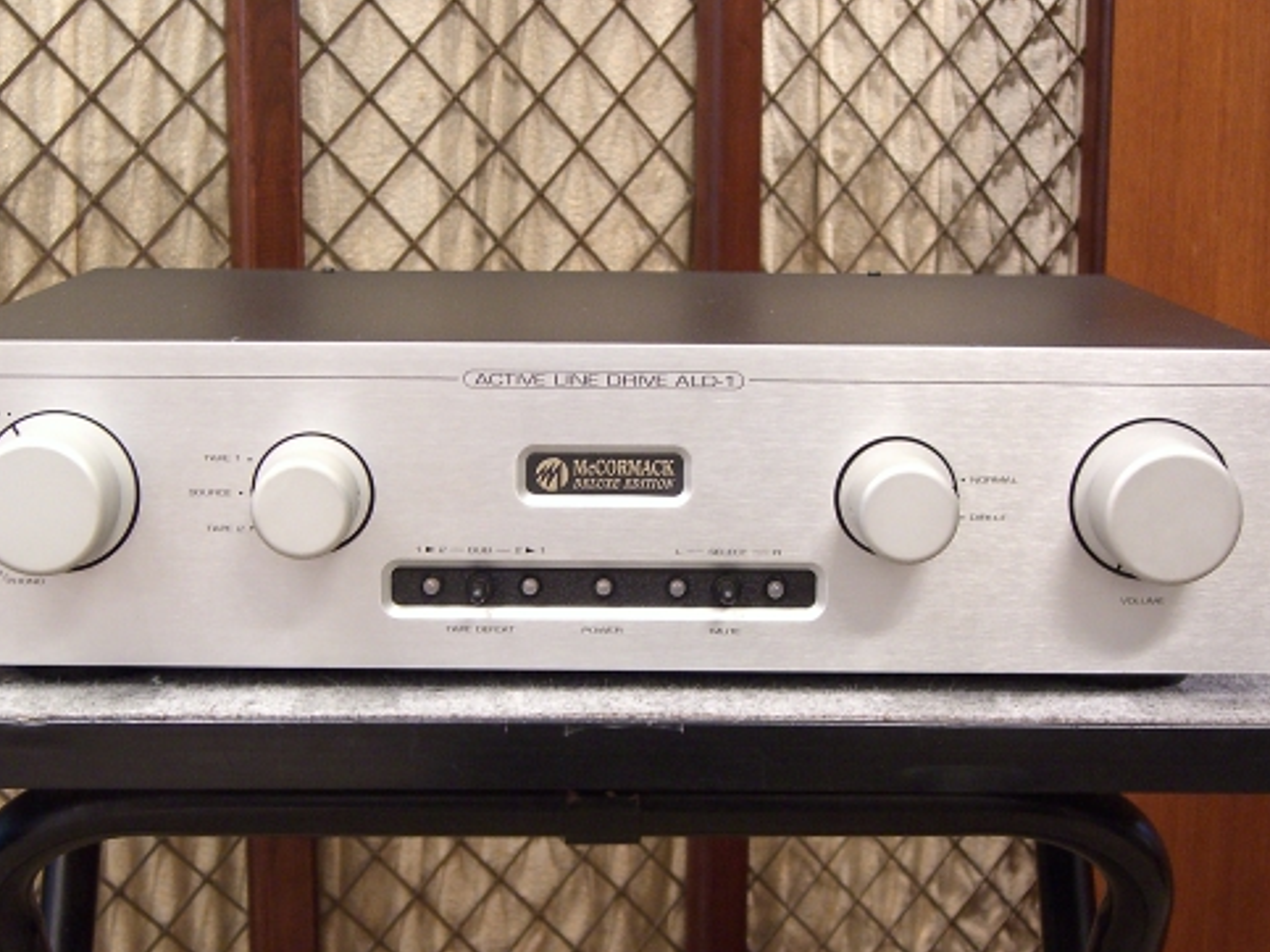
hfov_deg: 31.7
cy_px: 529
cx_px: 592
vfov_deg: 24.0
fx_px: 2237
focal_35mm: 61
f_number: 3.1
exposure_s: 1/10
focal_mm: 9.5
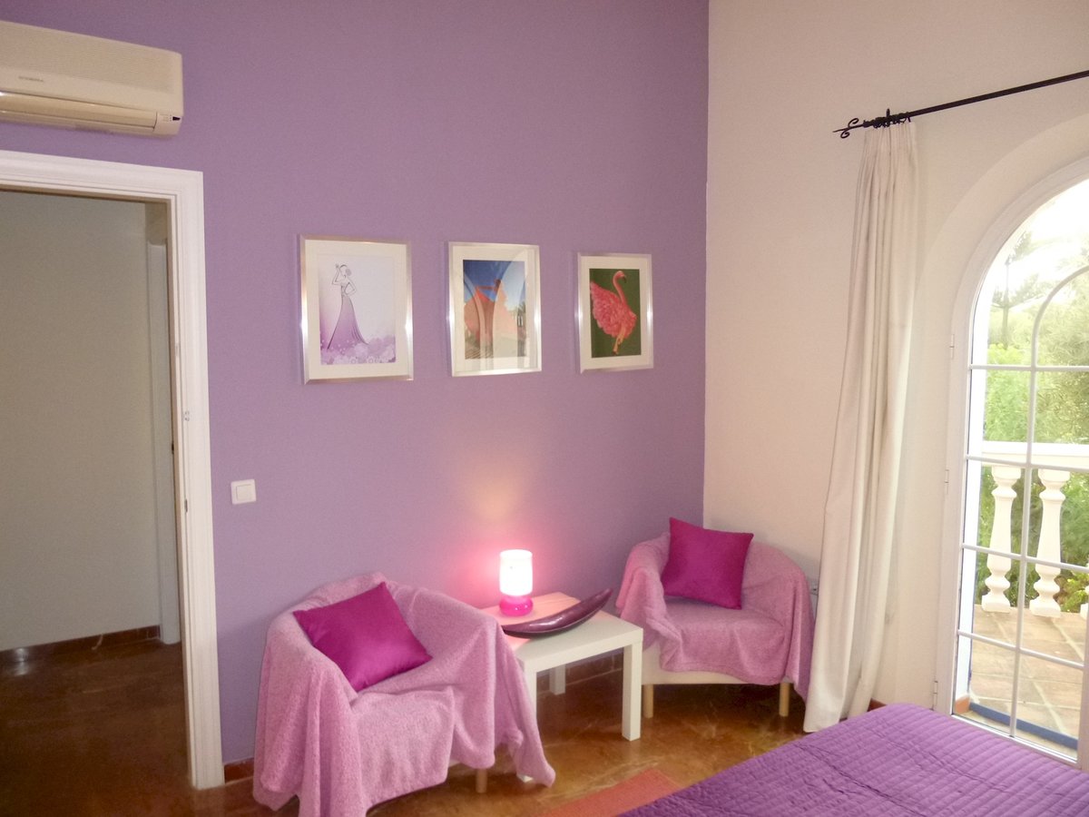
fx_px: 786
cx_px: 544
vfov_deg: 54.9
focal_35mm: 25
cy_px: 408
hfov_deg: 69.4
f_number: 3.1
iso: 320
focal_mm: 4.5
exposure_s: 1/60
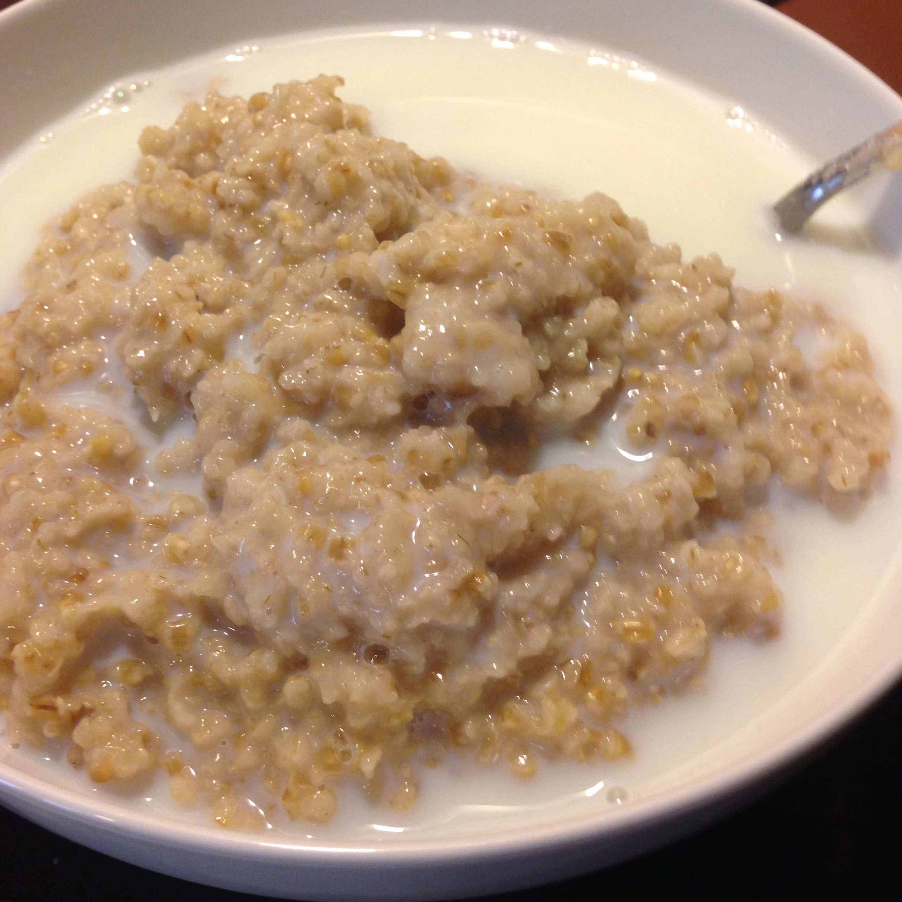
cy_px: 459
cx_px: 450
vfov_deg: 42.8
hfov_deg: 42.8
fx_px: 1150
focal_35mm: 39
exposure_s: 1/20
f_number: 2.4
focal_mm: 4.12
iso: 100
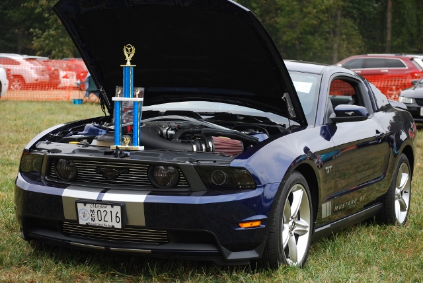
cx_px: 212
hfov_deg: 21.9
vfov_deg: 14.7
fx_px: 1094
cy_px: 142
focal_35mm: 93
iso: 200
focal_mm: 62
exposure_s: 1/320
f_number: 4.5
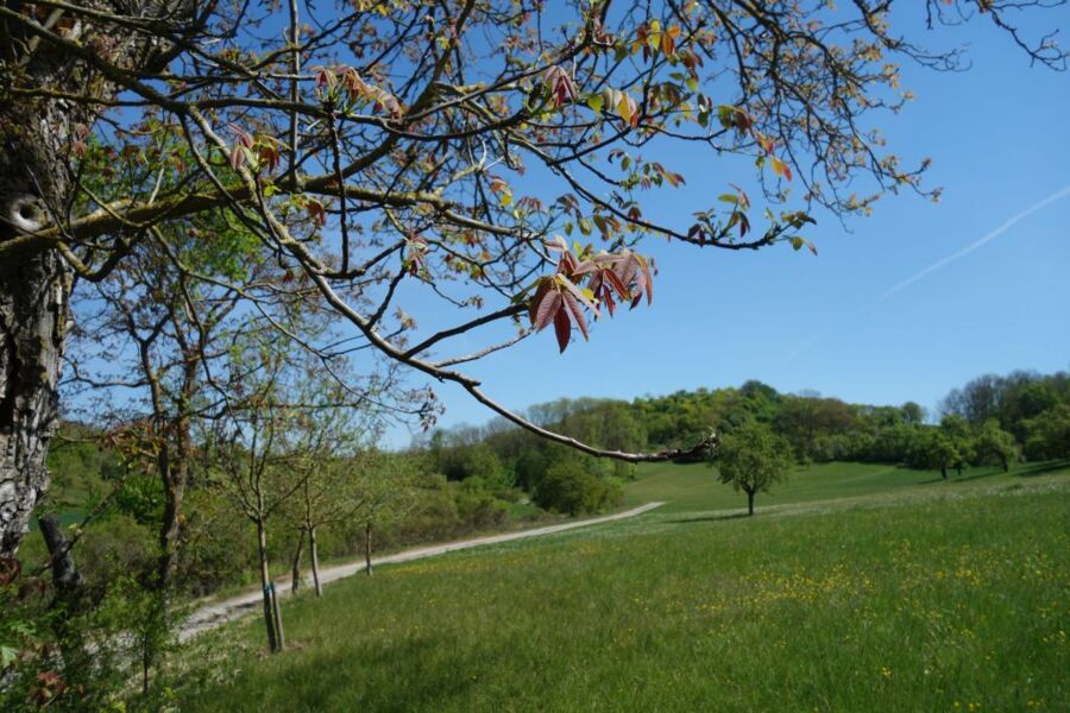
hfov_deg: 65.5
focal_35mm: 28
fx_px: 832
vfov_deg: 46.4
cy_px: 356
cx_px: 535
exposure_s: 1/640
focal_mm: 10.4
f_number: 5.6
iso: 125
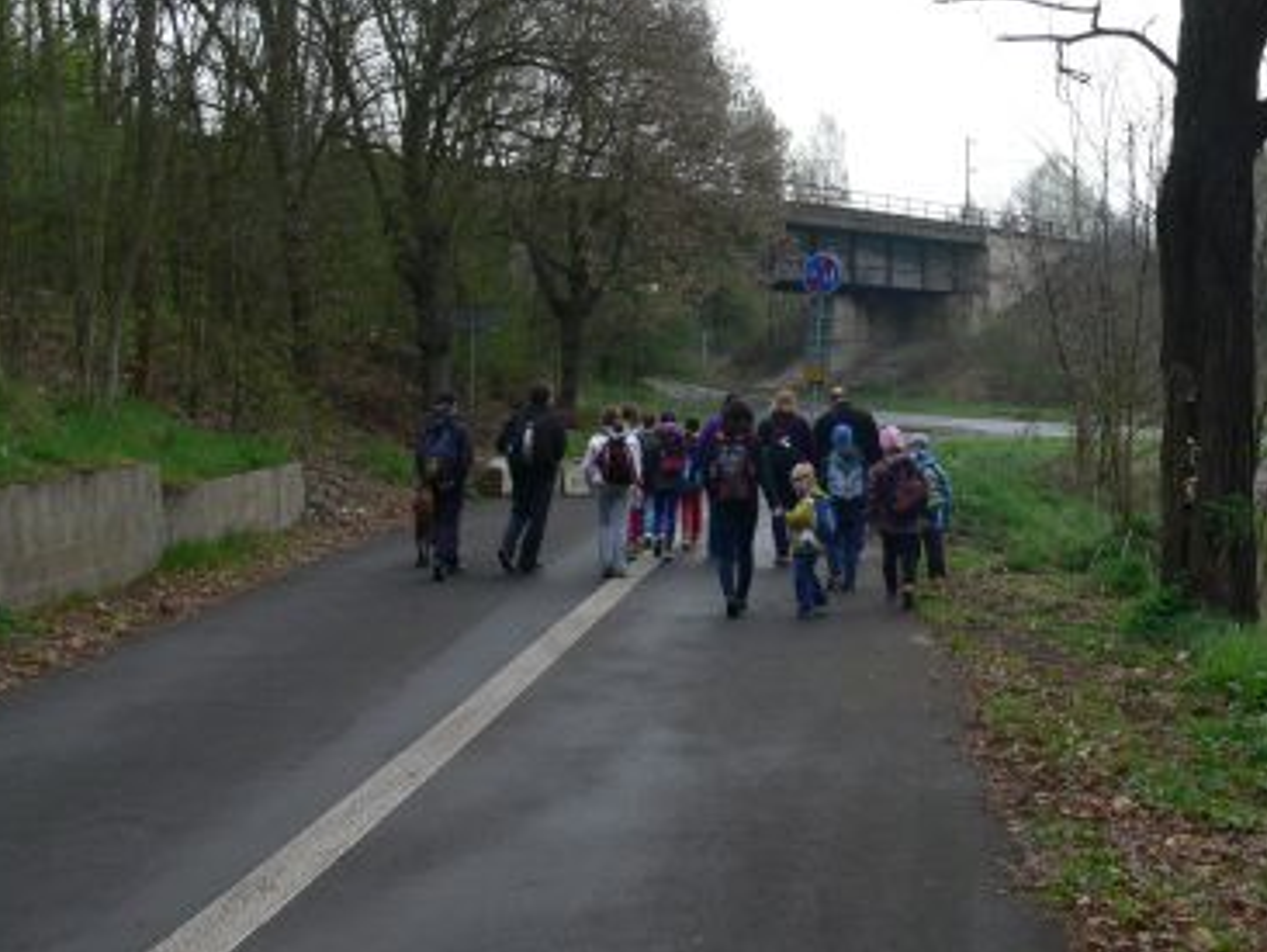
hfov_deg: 36.2
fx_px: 1905
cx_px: 897
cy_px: 332
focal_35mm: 52
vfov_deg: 27.9
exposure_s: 1/125
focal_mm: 7.4
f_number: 5
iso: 100
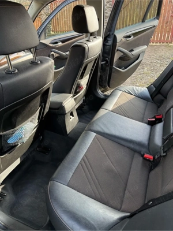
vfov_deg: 71.6
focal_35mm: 24
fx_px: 160
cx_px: 86
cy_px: 116
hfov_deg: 56.8
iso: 100
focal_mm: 6.76
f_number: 1.78
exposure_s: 1/247
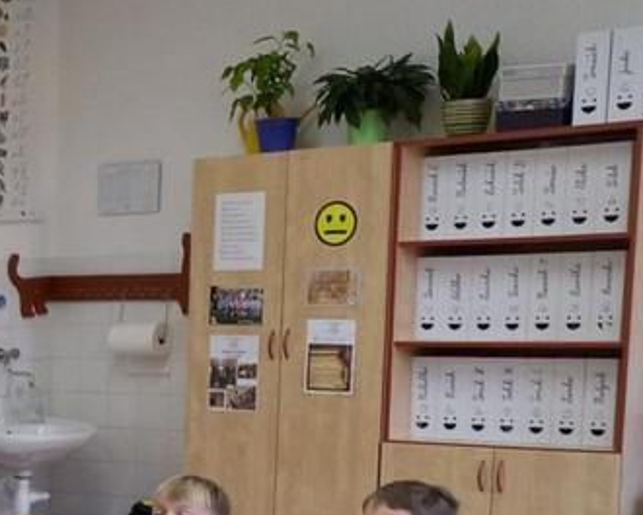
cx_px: -610
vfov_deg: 15.2
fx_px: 1884
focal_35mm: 99
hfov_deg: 15.7
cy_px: 535
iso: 200
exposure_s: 1/50
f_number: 1.8
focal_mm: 4.65
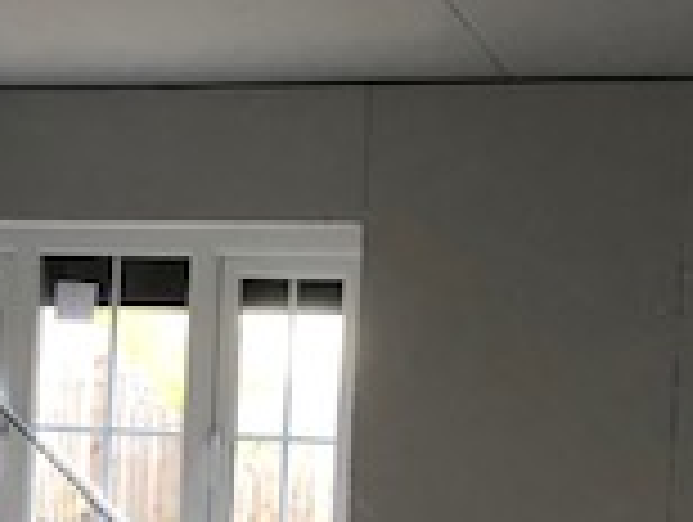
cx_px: -18
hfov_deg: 16.6
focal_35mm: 116
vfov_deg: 12.7
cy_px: 495
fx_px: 2326
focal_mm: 4
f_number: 1.8
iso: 64
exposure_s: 1/17
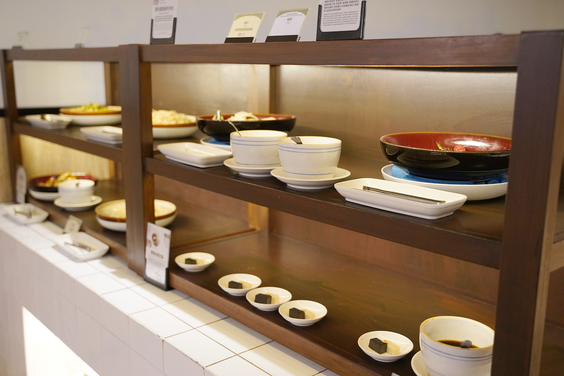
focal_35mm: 37
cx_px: 282
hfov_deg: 51.9
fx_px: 580
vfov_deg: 35.9
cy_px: 188
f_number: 2.8
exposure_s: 1/160
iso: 3200
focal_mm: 37
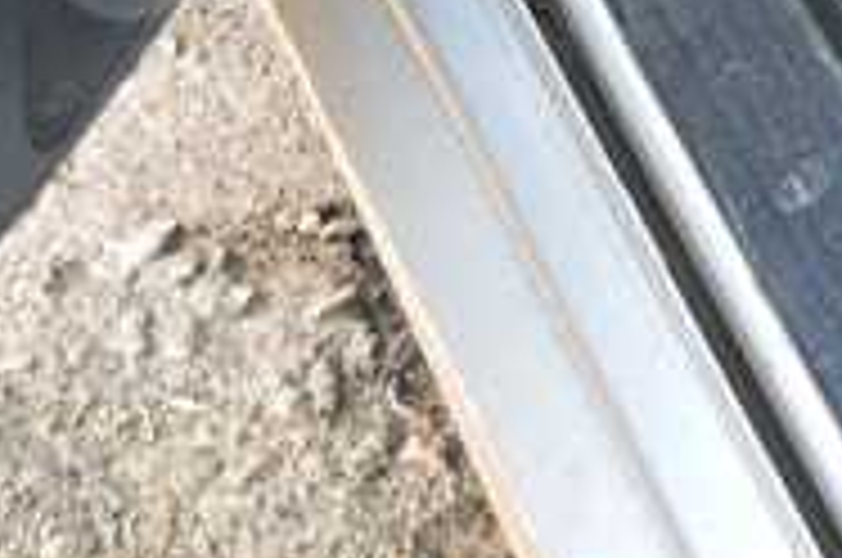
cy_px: -349
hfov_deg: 13.1
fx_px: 3292
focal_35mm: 141
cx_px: 1544
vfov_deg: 9.4
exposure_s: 1/60
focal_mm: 22
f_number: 4
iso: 640
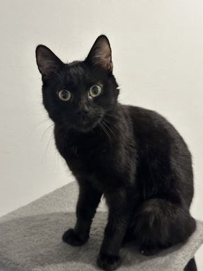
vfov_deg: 37.5
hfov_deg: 28.6
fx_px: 399
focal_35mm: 51
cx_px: 106
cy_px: 128
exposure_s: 1/33
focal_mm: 6.86
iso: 200
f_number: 1.78
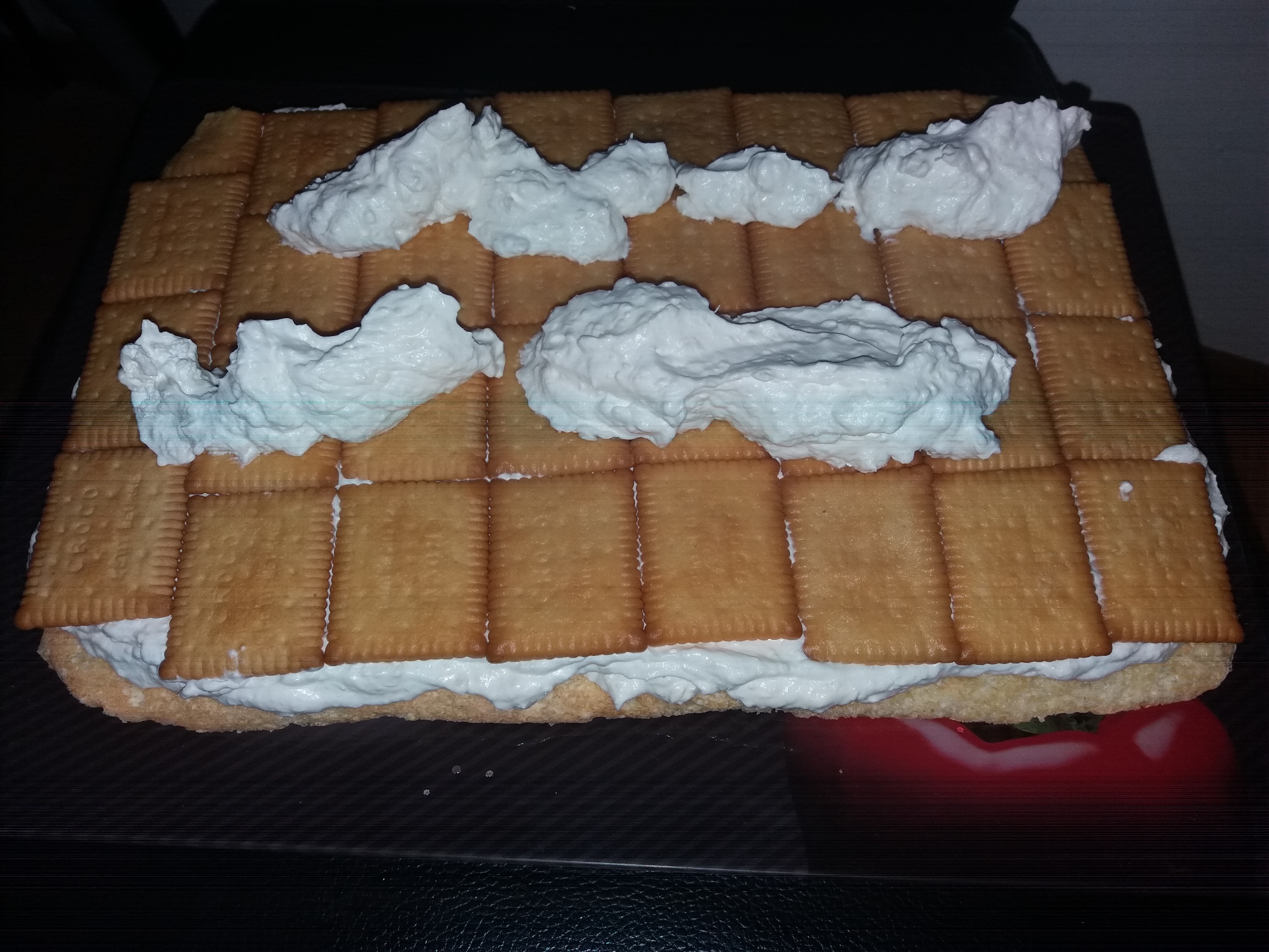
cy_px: 476
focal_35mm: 28
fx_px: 1026
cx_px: 634
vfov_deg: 49.7
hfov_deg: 63.4
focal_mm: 3.7
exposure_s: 1/145
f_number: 1.9
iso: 64
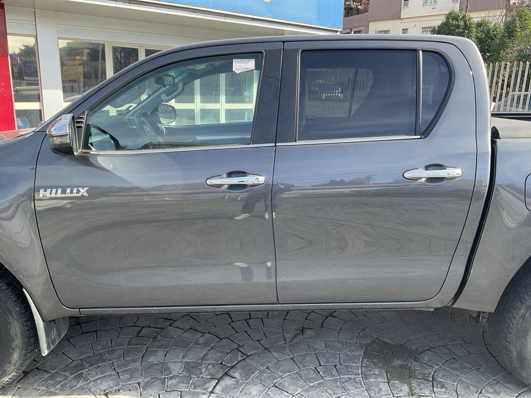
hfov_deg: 61.7
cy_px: 199
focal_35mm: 29
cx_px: 266
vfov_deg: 48.2
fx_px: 445
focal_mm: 3
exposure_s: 1/324
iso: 25
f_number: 1.8
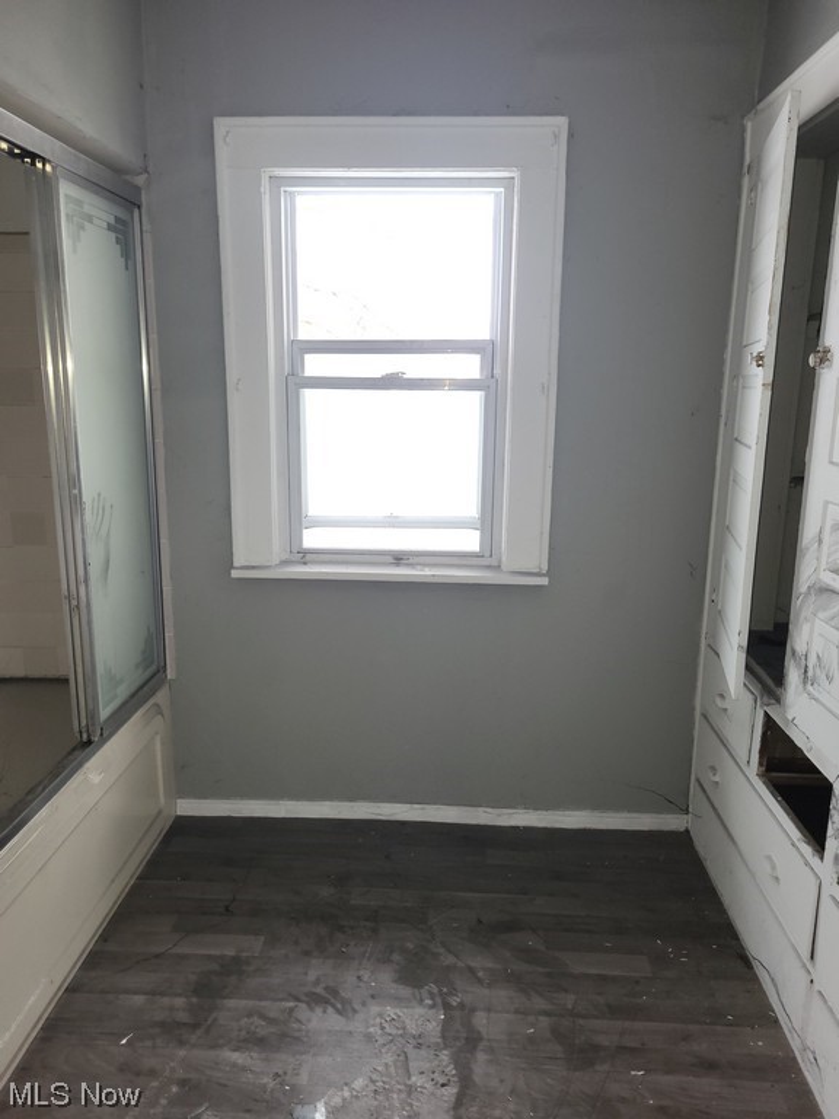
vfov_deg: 67.3
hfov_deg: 53.1
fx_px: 840
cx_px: 420
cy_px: 560
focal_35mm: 26
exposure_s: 1/40
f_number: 1.8
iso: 100
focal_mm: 5.4
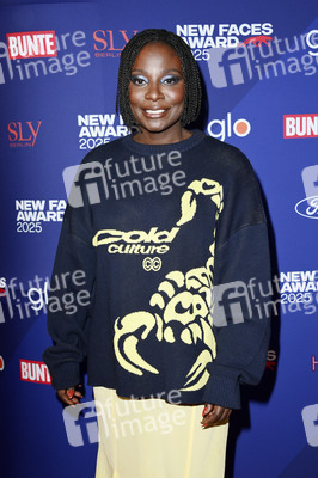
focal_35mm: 55
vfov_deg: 36.3
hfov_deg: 24.6
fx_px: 730
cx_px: 159
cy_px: 239
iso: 500
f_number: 6.3
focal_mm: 55
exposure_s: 1/250
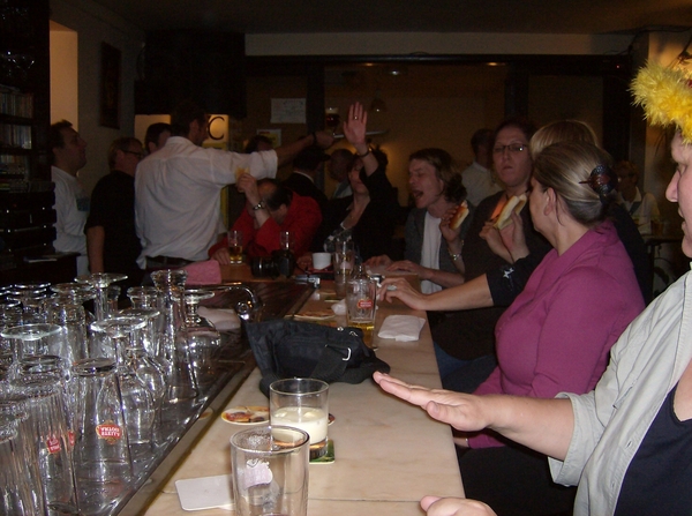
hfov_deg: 51.5
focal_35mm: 36
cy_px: 258
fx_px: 718
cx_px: 346
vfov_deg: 39.5
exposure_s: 1/60
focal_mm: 6
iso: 200
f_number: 2.8
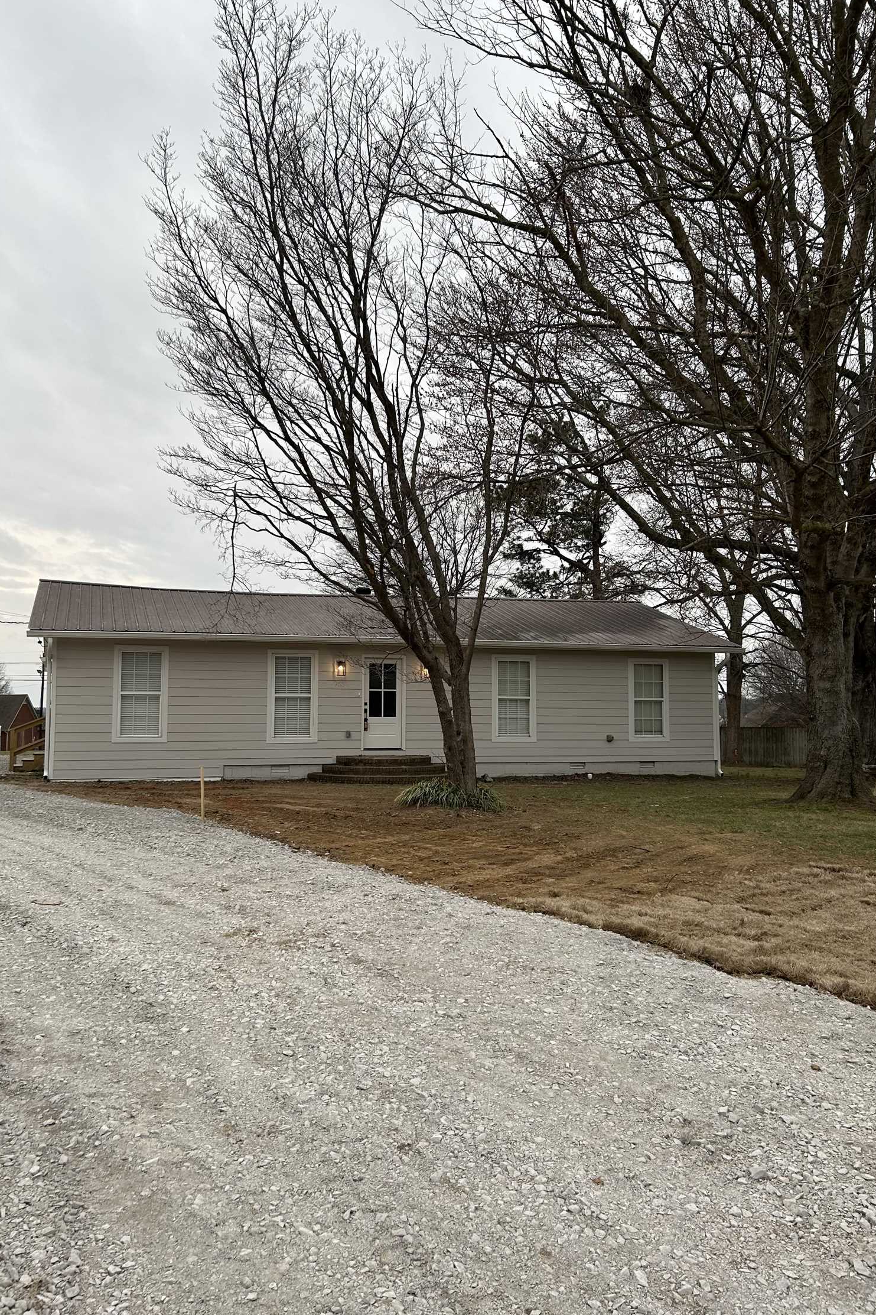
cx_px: 412
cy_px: 647
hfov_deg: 46.4
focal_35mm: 28
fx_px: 1022
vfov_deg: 65.5
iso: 50
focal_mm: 5.7
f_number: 1.5
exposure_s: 1/591
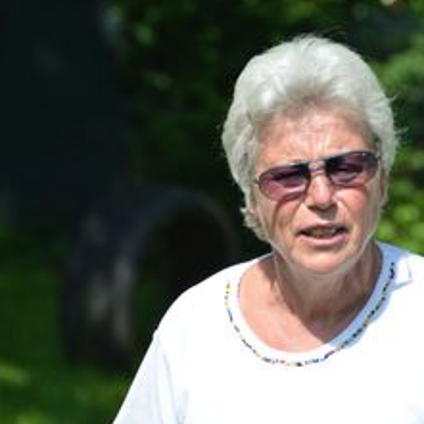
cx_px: 301
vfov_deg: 3.8
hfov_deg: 3.8
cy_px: 225
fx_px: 6388
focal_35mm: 461
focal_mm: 200
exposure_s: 1/800
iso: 200
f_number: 7.1
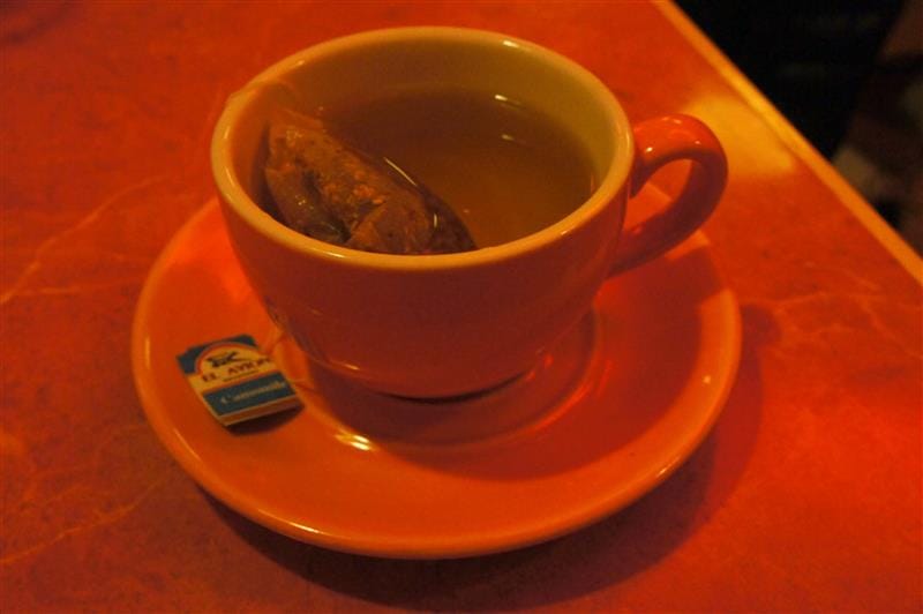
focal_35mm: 40
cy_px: 307
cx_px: 462
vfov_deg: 33.3
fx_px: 1025
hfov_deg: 48.5
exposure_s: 1/20
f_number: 9
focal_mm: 27
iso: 3200
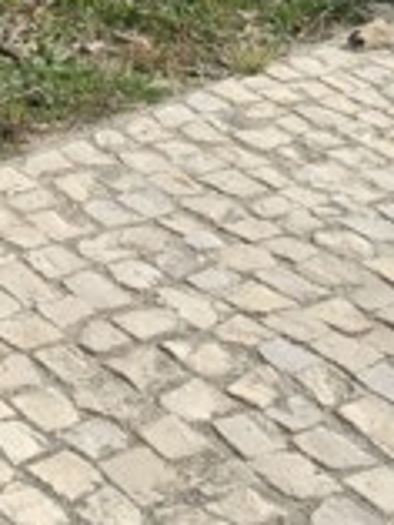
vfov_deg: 14.4
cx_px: -247
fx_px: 1803
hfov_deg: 11.8
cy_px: -445
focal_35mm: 119
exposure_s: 1/2755
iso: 25
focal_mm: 4.25
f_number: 1.8
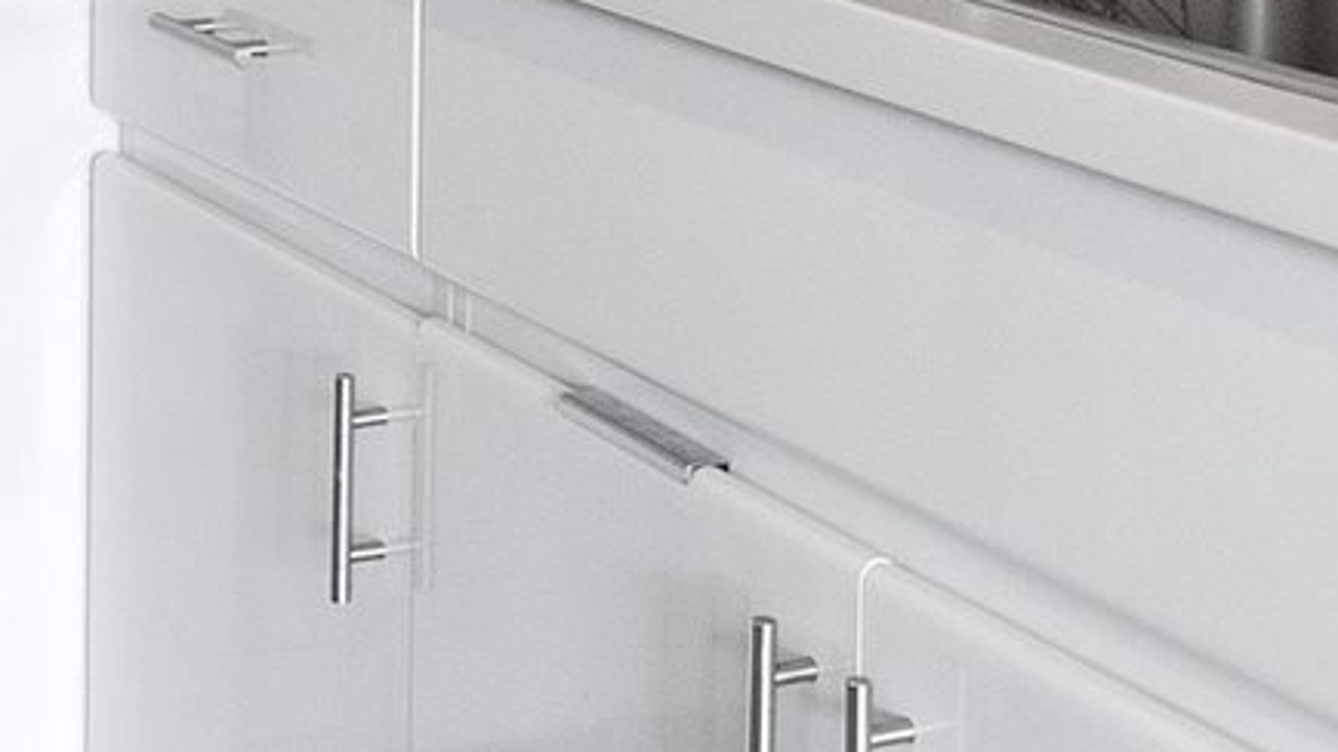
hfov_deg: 23.5
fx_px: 3157
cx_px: 244
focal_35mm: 89
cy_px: -666
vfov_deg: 12.3
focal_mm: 12
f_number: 8
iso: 640
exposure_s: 1/8
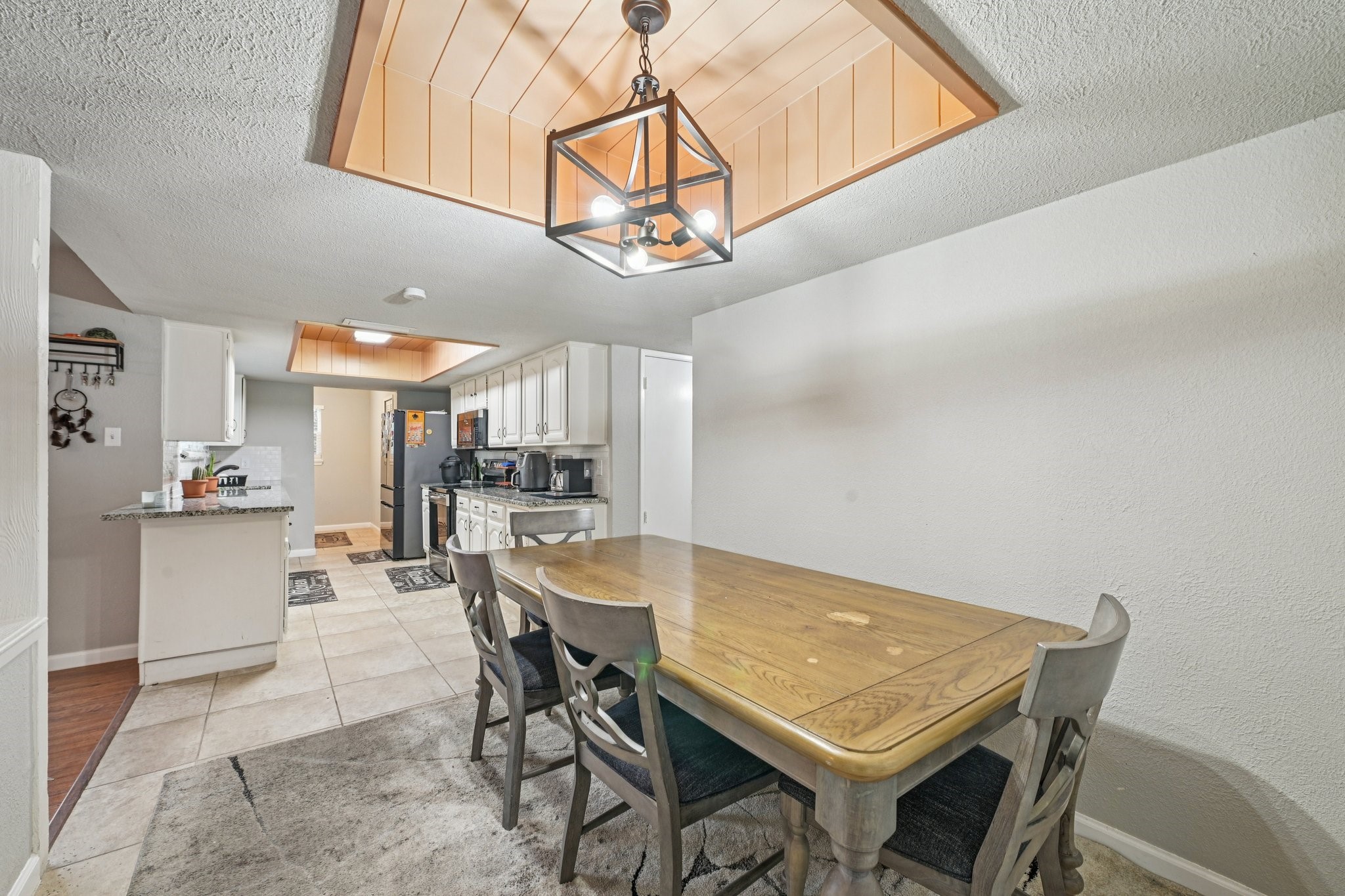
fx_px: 523
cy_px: 448
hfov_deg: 104.3
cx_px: 672
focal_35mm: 14
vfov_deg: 81.2
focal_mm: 14
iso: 400
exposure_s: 1/6
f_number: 8
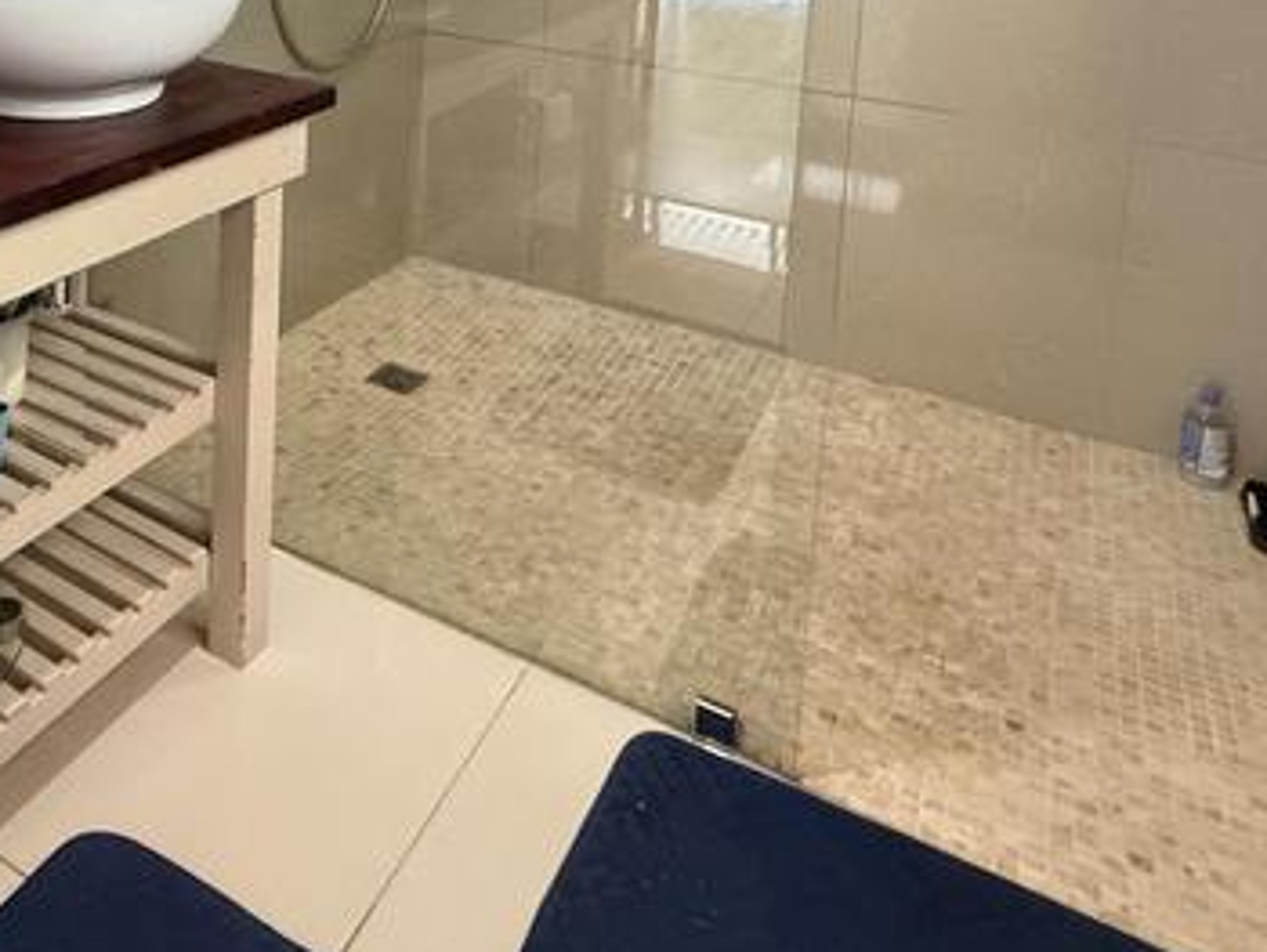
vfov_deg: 37.2
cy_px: -90
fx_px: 1172
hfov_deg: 54.9
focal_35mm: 32
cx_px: 369
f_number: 2.2
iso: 640
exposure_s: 1/60
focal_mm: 2.22
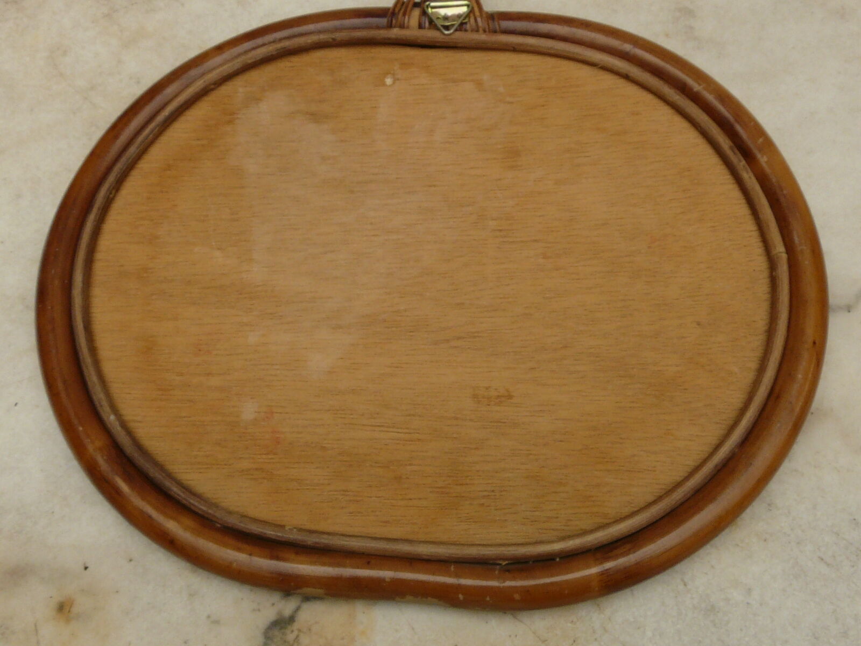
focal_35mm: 45
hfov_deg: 42.1
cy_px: 323
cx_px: 430
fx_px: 1119
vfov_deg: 32.2
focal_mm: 4.6
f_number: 4.5
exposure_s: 1/80
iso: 100
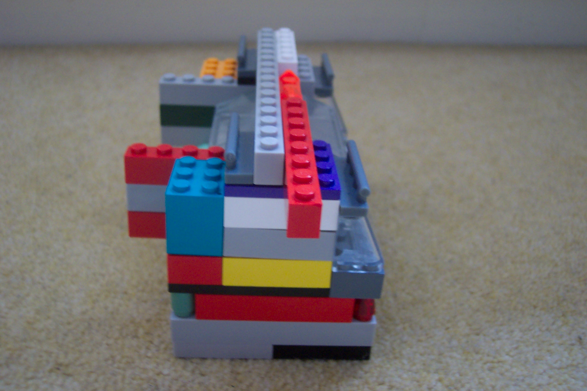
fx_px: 620
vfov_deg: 35.1
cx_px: 294
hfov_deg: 50.7
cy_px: 196
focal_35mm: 38
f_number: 2.8
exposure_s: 1/20
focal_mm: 8
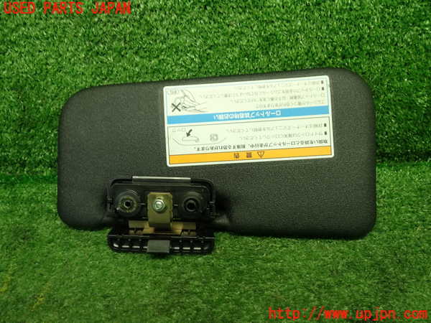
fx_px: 374
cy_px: 162
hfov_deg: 60.0
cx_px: 216
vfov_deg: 46.8
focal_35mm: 30
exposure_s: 1/40
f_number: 2.3
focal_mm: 5.4
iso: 200
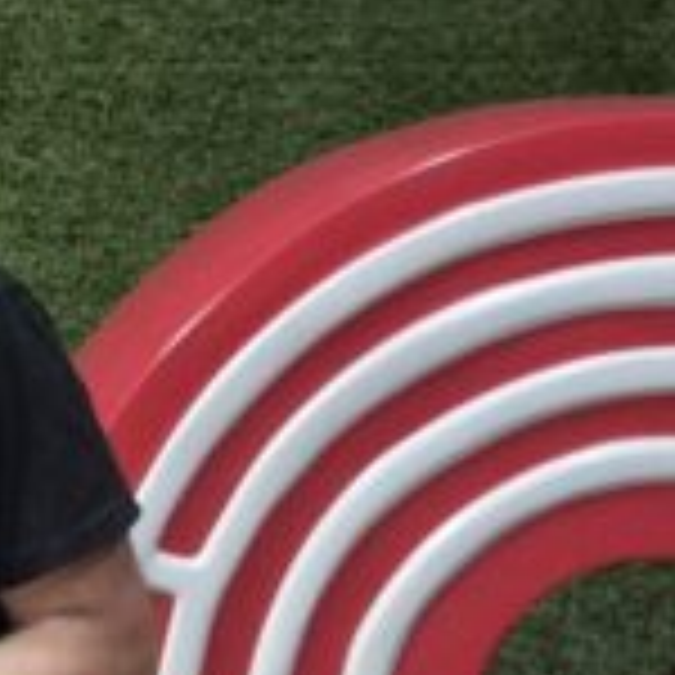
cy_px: 814
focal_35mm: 139
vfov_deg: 12.3
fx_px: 3067
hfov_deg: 10.2
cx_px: -1156
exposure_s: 1/60
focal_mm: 5.4
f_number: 1.8
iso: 1250
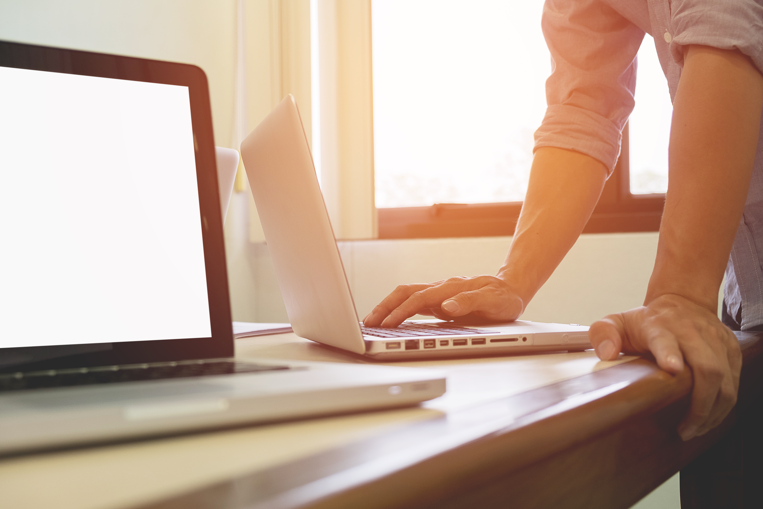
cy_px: 254
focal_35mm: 45
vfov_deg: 29.9
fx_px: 954
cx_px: 382
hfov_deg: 43.6
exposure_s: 1/80
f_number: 3.6
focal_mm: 30.2
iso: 500
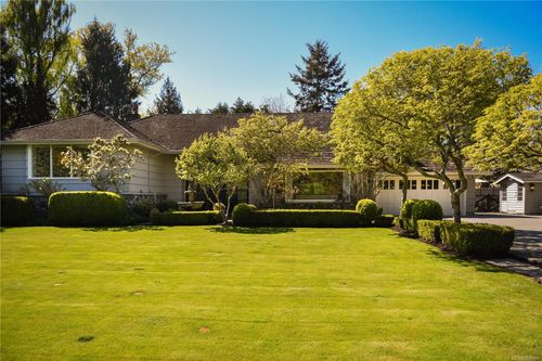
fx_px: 361
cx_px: 271
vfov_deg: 53.1
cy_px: 180
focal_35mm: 24
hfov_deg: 73.8
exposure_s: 1/4000
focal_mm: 24
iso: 400
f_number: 2.8
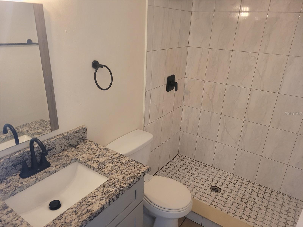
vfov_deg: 53.1
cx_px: 152
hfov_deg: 67.3
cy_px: 114
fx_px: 228
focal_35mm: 26
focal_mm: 5.4
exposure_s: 1/40
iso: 400
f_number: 1.8
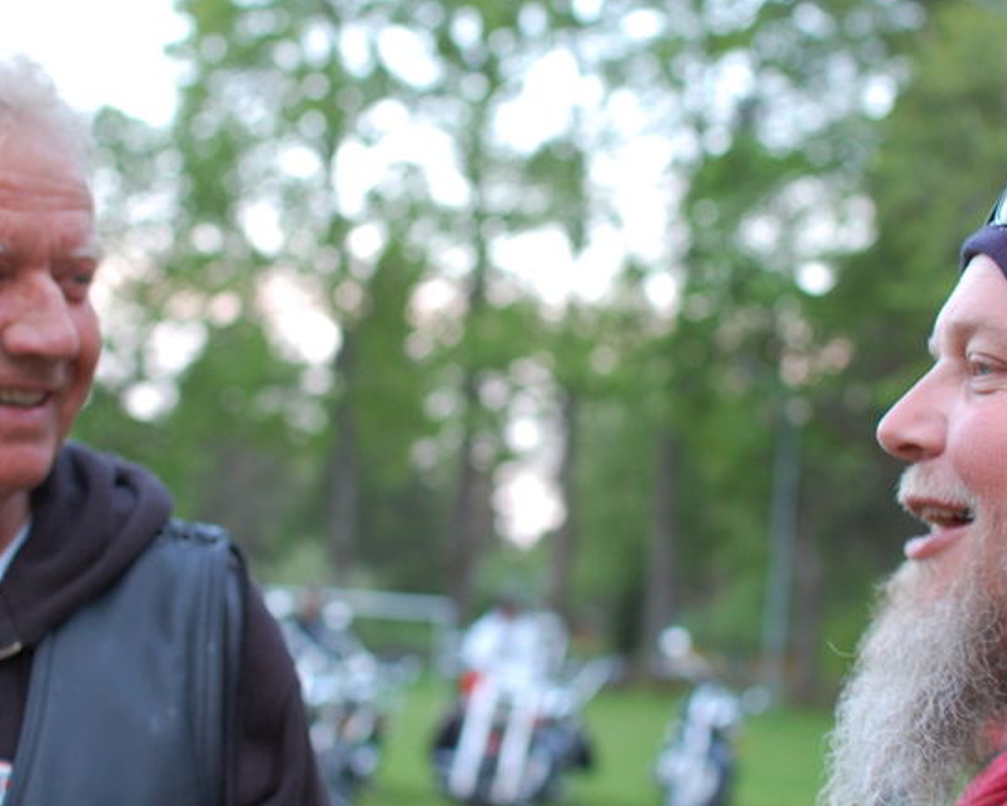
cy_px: 362
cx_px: 511
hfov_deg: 26.2
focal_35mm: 73
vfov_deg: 21.1
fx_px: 2167
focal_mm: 35
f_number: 2.8
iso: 500
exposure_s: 1/30
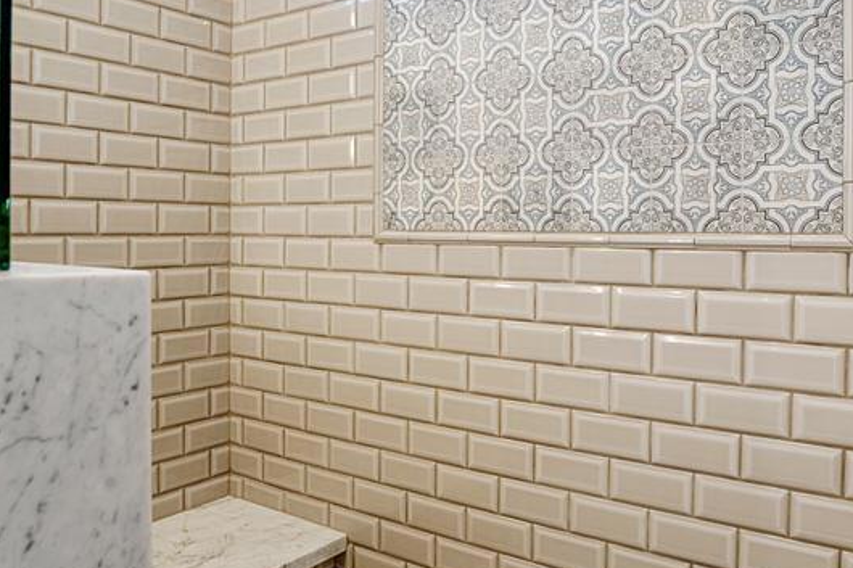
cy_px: 215
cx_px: 420
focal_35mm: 29
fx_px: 687
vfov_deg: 44.6
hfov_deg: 63.7
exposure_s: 1/5
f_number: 7.1
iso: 100
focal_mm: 10
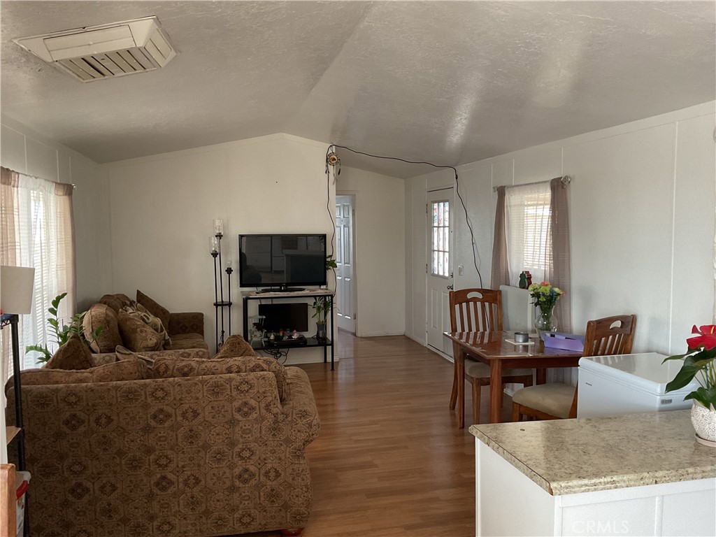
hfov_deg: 61.7
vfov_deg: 48.2
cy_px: 268
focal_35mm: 29
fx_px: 600
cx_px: 358
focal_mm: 3
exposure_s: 1/60
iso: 125
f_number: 1.8
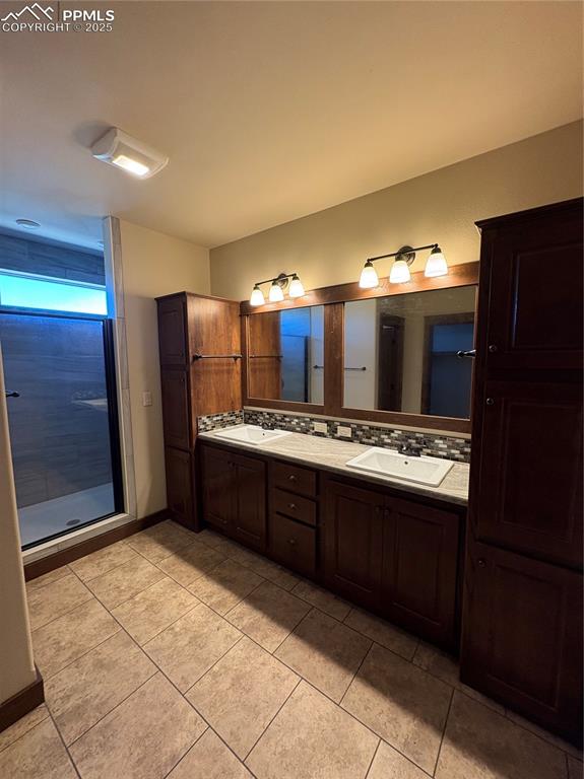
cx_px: 292
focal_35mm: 14
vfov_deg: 102.1
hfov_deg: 85.6
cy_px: 390
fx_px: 315
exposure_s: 1/60
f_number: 2.2
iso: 250
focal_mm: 2.22
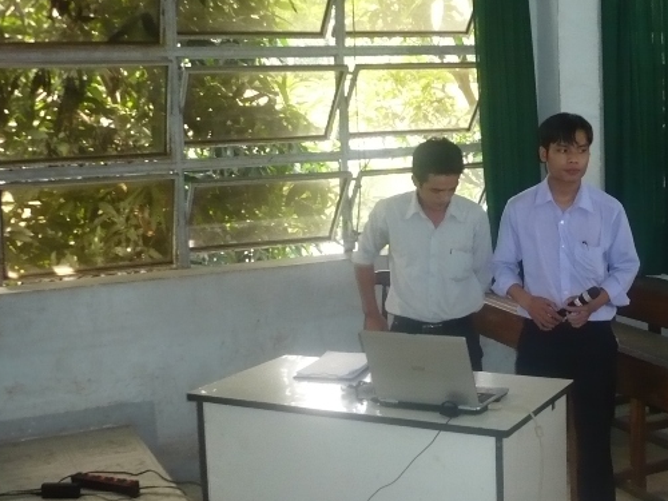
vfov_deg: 26.1
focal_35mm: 56
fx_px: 1081
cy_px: 235
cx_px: 522
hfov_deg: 33.5
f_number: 2.8
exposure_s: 1/30
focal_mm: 5.8
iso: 200
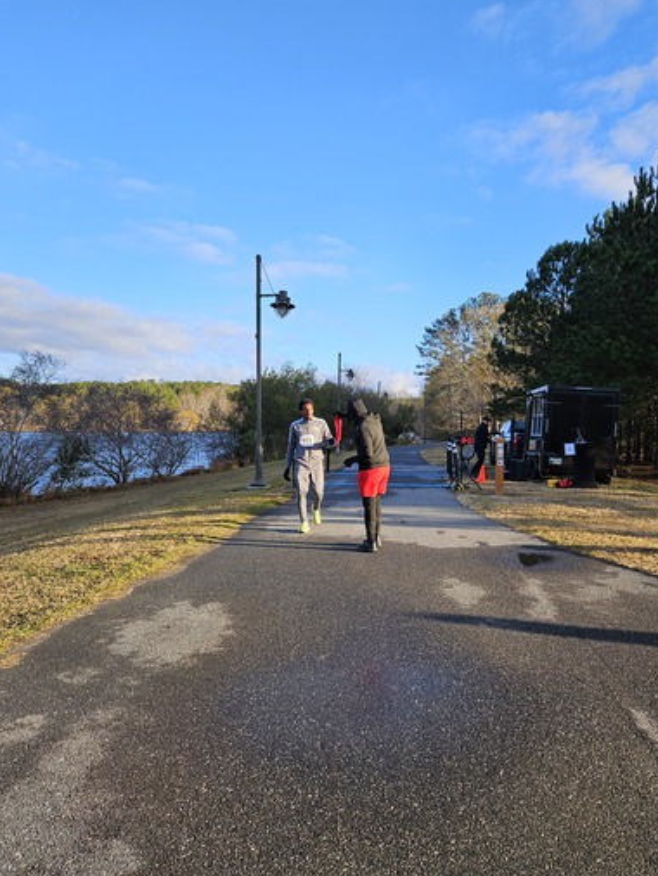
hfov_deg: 54.9
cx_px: 340
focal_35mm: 25
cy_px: 440
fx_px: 633
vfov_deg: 69.4
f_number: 1.8
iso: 40
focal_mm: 5.4
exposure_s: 1/1142
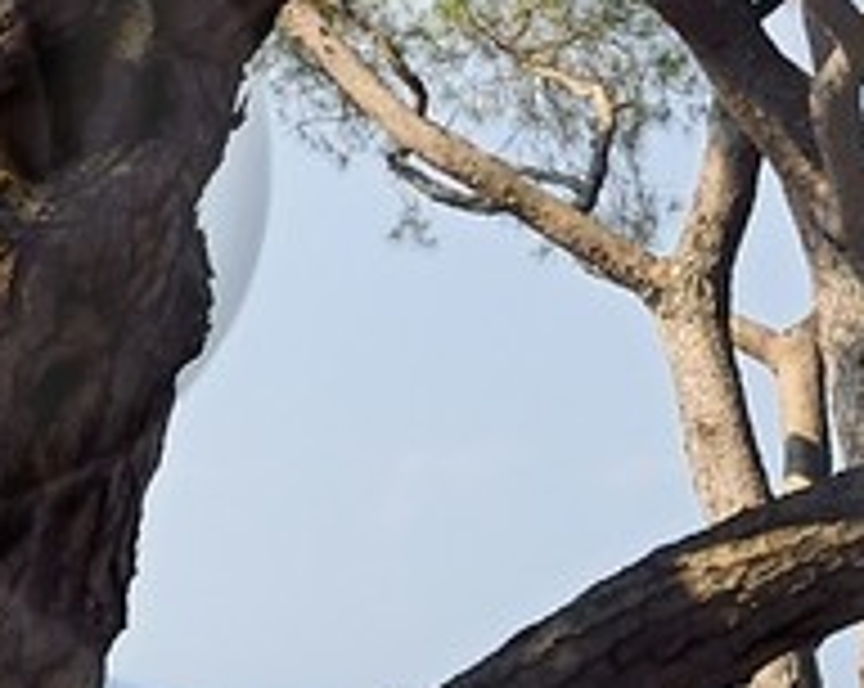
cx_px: -814
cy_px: 553
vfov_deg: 6.8
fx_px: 5796
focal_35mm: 227
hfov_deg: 8.2
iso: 200
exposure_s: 1/250
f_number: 11
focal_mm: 29
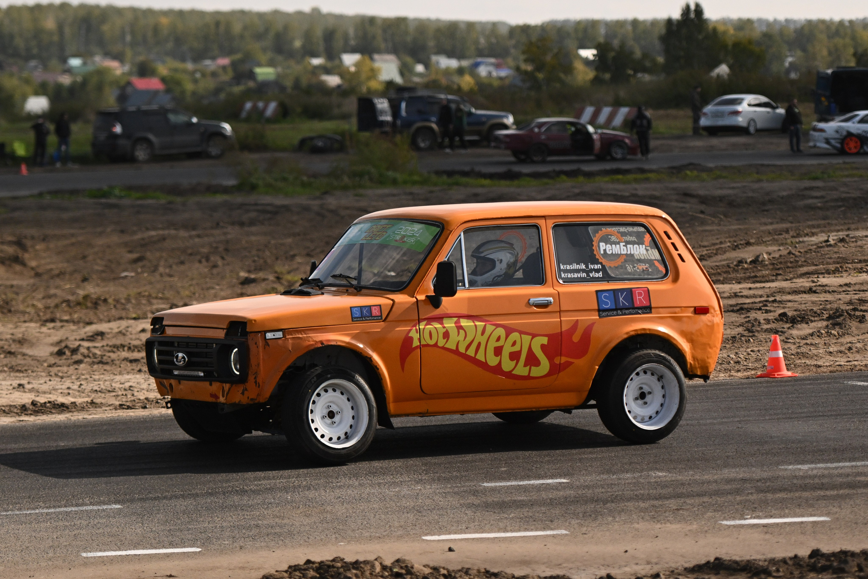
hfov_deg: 13.4
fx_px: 3688
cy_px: 290
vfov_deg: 9.0
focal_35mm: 153
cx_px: 434
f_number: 2.8
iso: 1000
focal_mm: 102
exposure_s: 1/20000
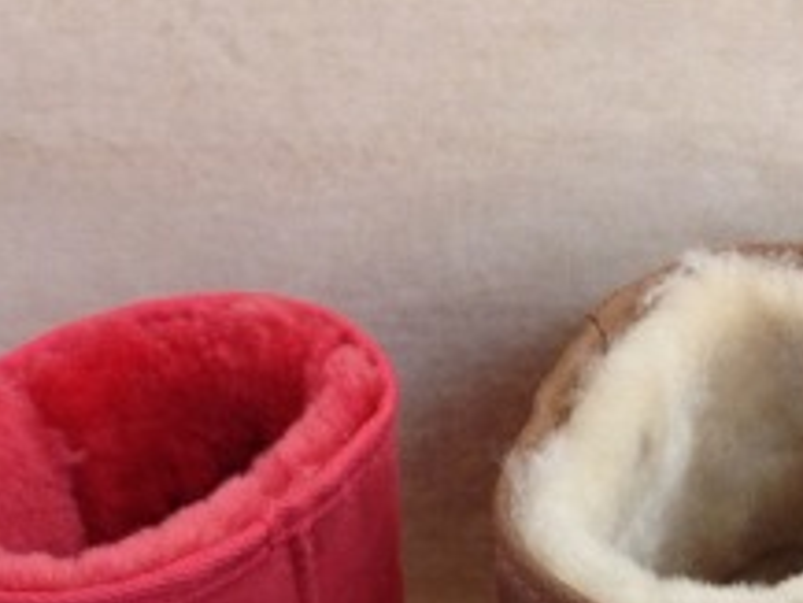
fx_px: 2391
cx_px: 585
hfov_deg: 19.0
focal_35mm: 103
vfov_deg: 13.8
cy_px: 818
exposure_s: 1/20
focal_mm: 4.28
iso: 100
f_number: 2.4
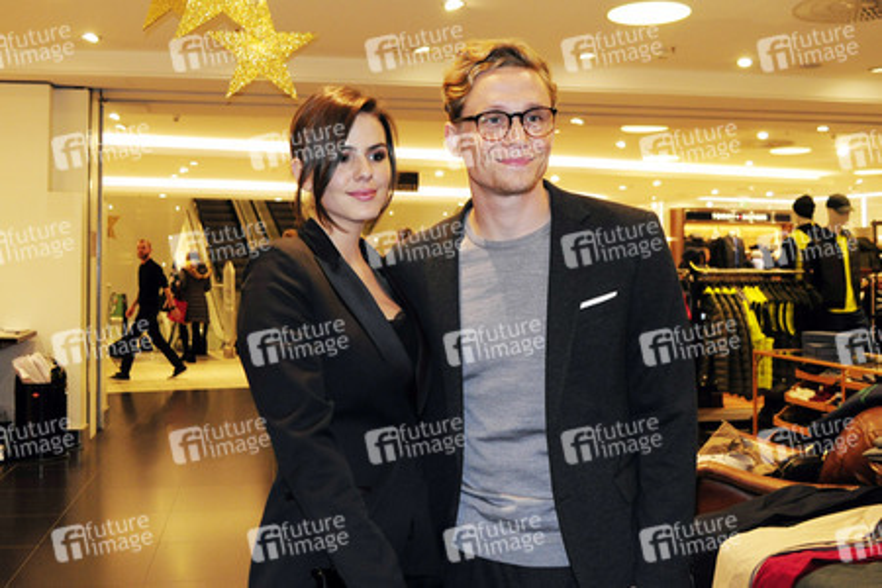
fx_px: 772
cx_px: 441
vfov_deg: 41.7
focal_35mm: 32
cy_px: 294
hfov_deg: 59.5
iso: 800
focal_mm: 21
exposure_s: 1/200
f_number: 4.5
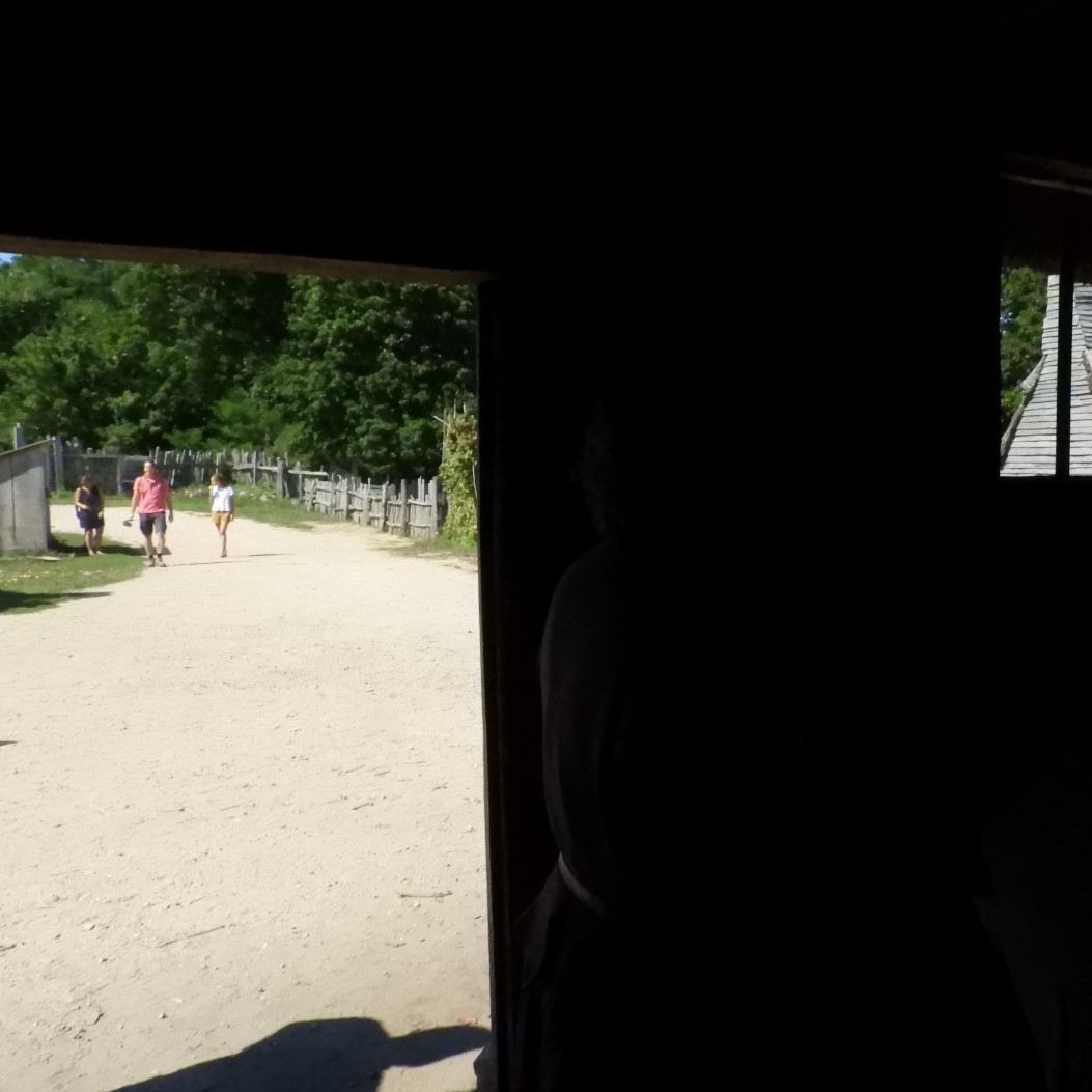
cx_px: 730
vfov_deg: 55.6
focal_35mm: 29
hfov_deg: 54.5
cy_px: 543
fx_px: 1035
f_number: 7.6
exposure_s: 1/2500
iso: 1600
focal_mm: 4.3
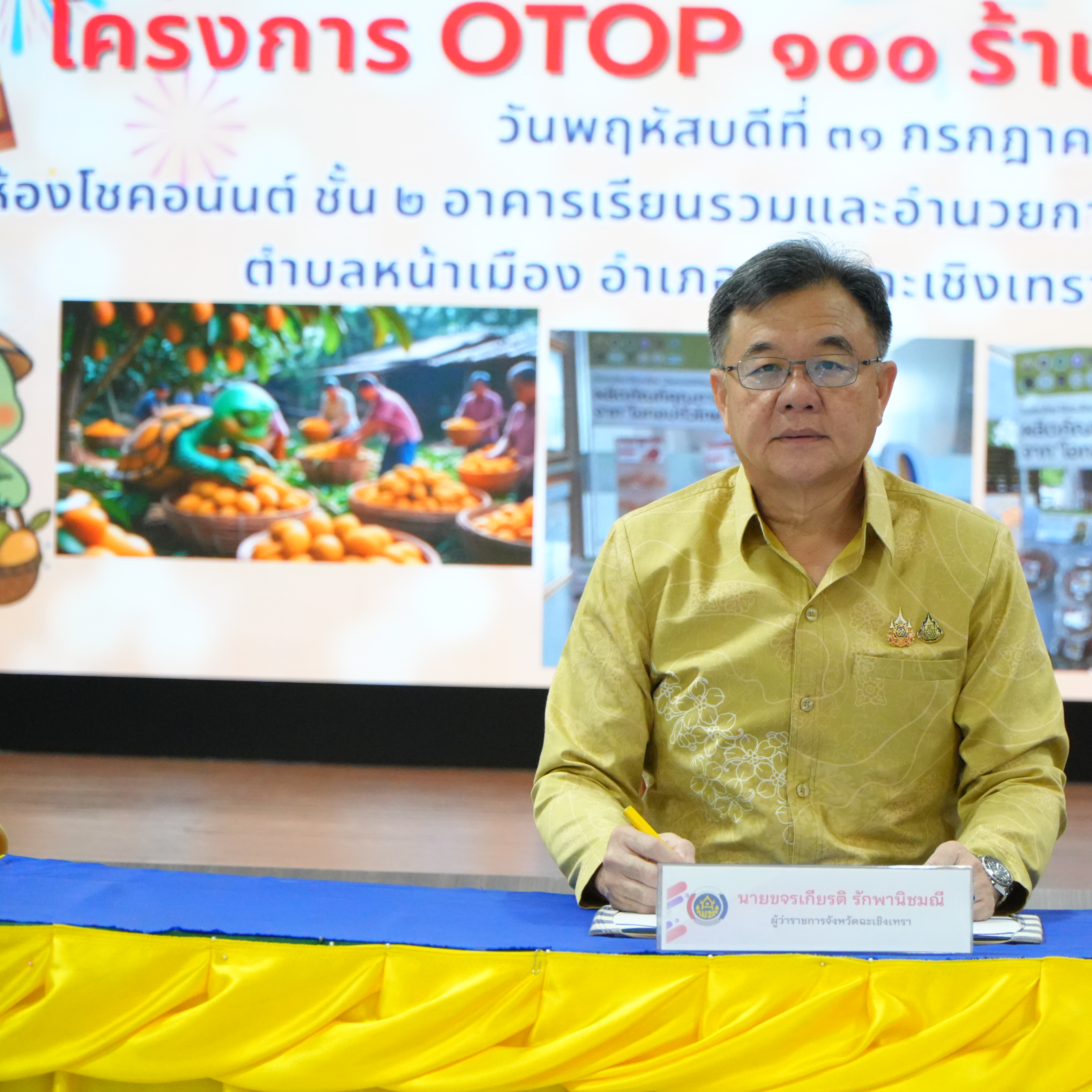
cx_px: 816
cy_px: 547
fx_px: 6233
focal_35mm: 175
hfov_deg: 10.0
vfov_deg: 10.0
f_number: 4.5
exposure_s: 1/250
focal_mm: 91
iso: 4000
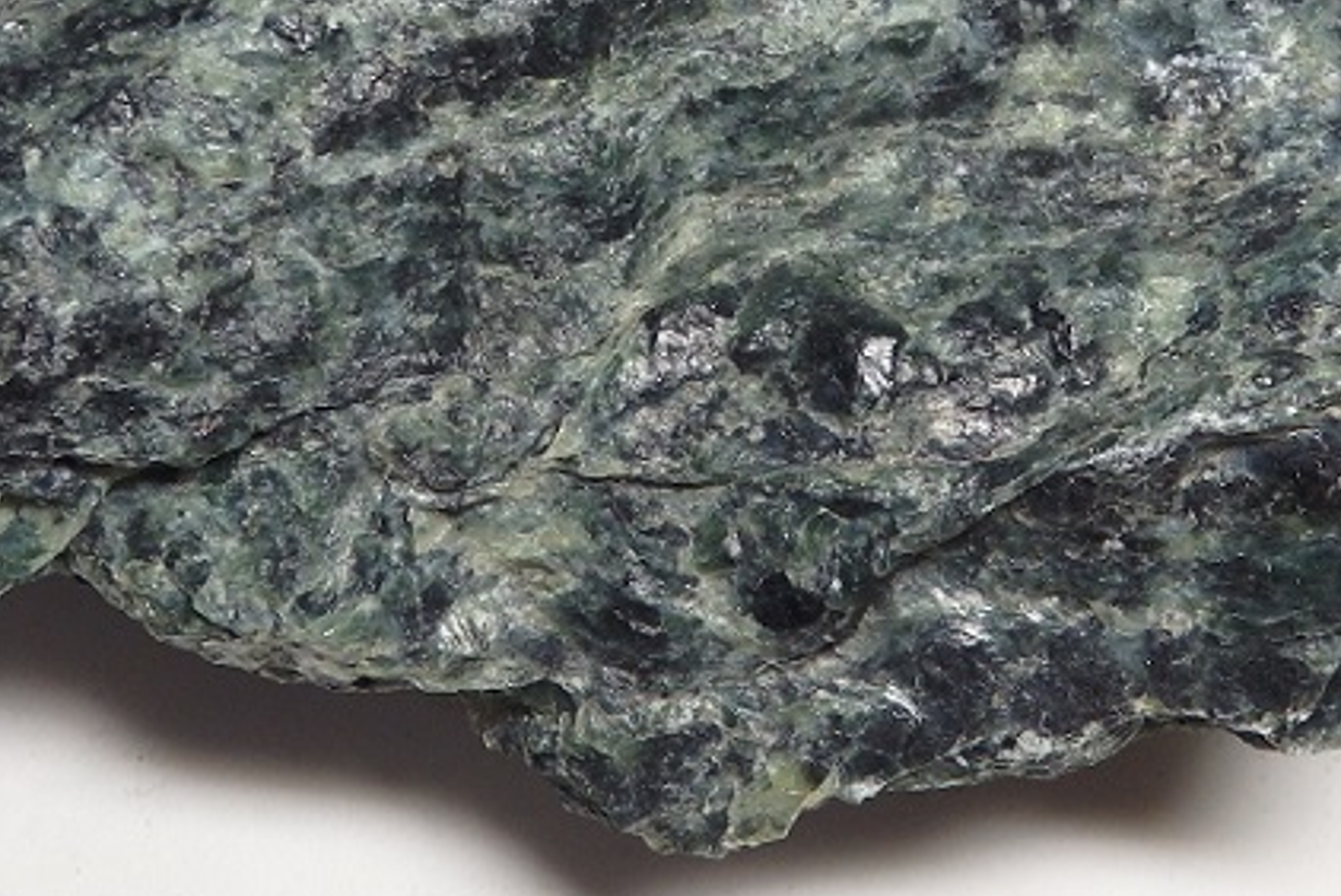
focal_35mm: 130
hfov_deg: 15.7
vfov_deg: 10.5
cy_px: 64
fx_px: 4846
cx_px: 788
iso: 250
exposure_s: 1/60
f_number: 4.4
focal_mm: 11.9
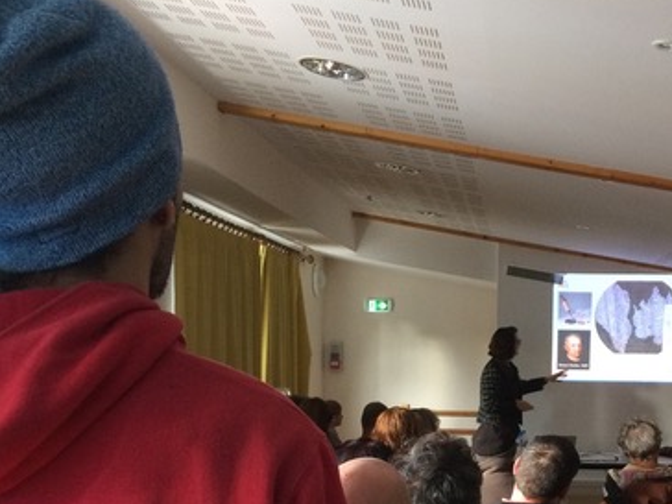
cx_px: 441
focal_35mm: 51
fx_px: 990
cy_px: 430
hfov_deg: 37.1
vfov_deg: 27.7
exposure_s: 1/33
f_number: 2.2
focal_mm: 4.15
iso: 160
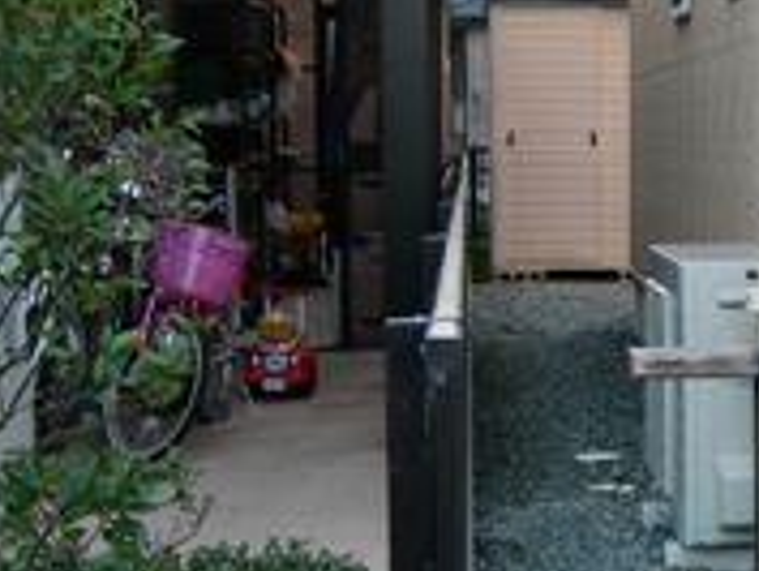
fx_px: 2106
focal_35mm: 96
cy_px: 232
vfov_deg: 15.4
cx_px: 918
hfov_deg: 19.2
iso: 50
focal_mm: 7.8
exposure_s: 1/42.5
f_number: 2.8
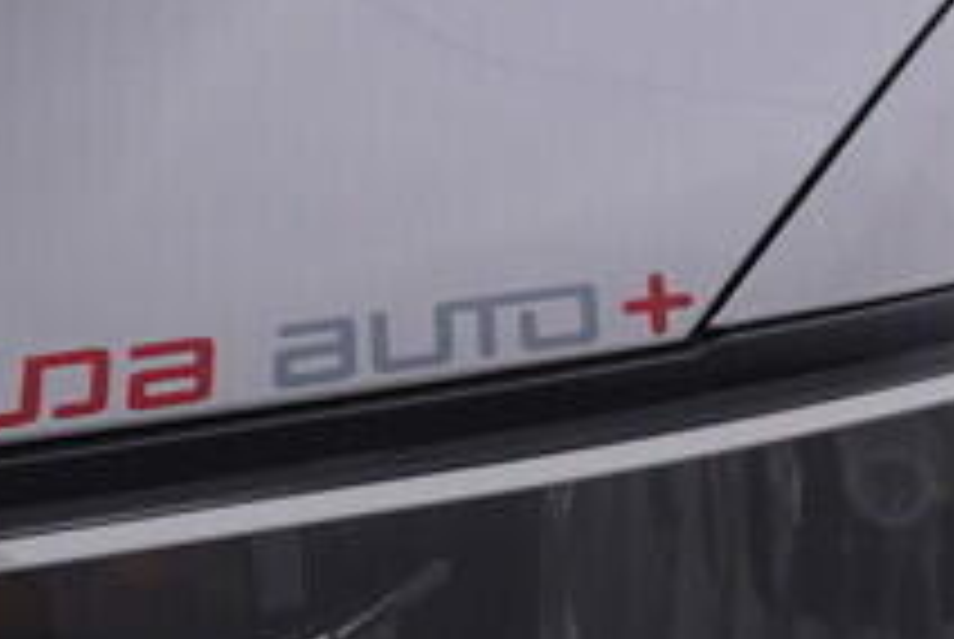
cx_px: 1440
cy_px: 842
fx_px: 6475
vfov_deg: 5.6
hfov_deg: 8.2
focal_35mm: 244
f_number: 5
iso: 125
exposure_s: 1/125
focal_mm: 24
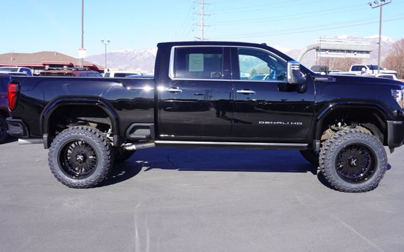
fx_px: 407
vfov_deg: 34.4
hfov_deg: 52.7
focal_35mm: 37
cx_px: 208
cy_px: 119
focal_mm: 22
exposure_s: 1/125
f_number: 8
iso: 100
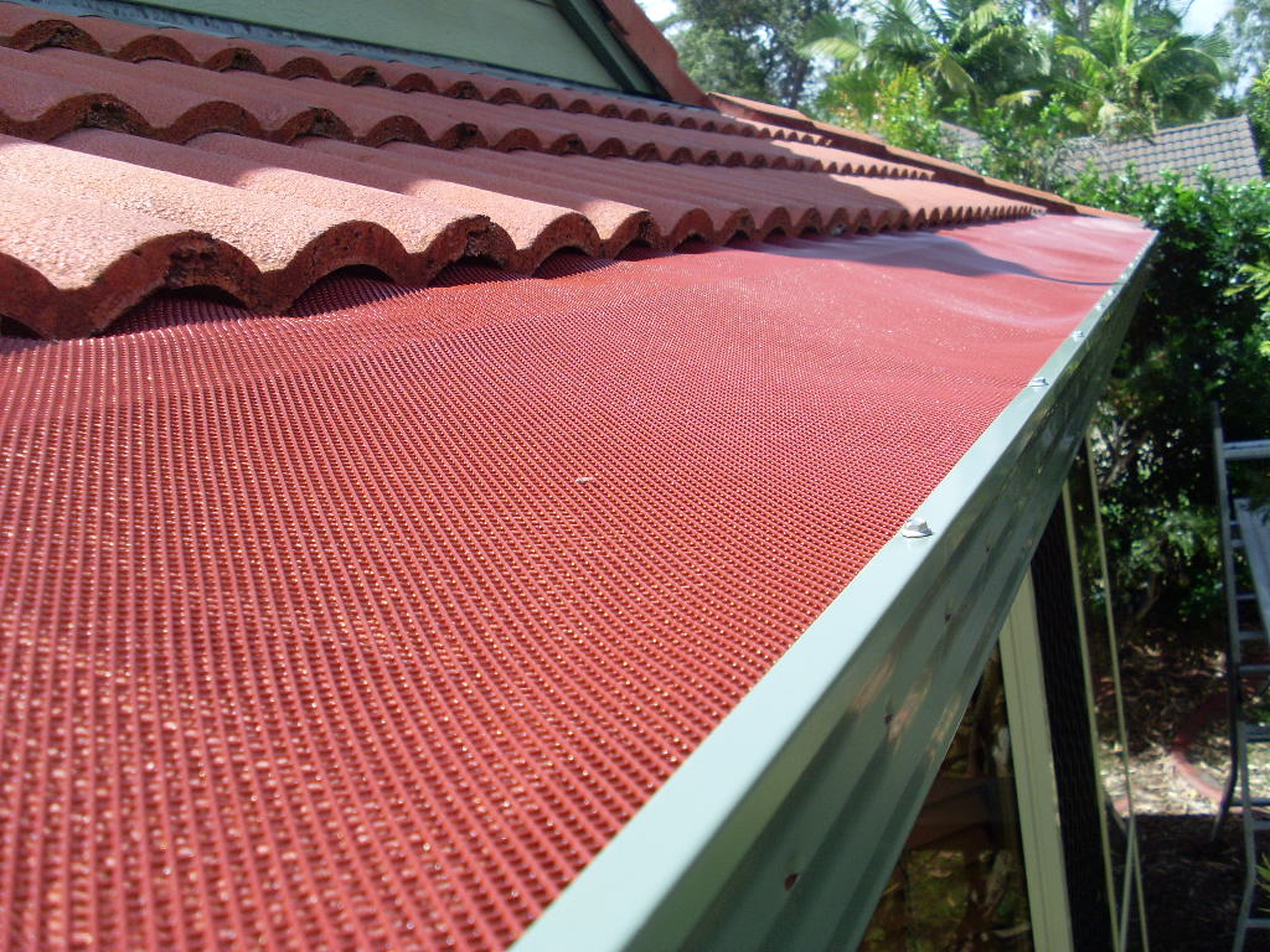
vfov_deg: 37.7
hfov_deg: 49.0
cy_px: 476
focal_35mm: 38
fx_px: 1394
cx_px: 635
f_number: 7.7
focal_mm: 6.3
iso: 80
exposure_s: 1/125
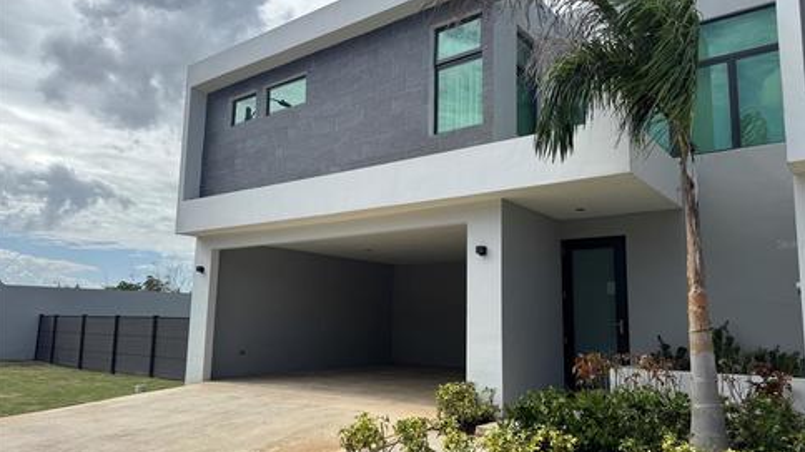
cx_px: 411
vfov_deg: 42.8
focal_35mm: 27
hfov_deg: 69.9
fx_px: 576
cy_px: 243
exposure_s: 1/5814
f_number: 1.78
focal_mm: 6.76
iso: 80
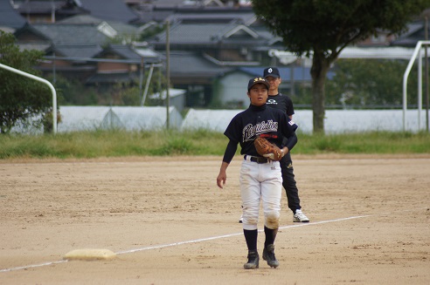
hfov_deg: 4.6
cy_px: 142
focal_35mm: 450
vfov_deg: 3.0
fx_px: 5370
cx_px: 215
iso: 100
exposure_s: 1/500
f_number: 5.6
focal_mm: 300
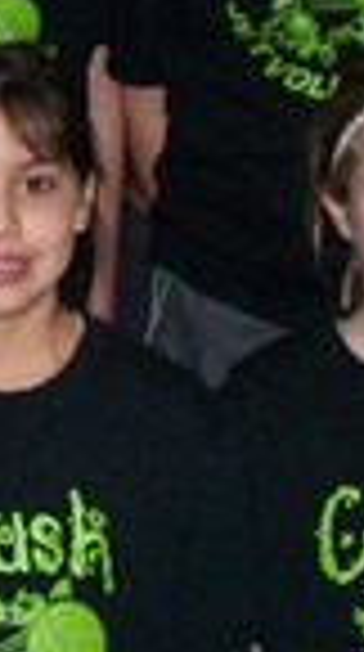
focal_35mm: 165
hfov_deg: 7.3
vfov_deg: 13.0
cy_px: 128
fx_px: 2846
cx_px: -65
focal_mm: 9.4
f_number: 3.4
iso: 200
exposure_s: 1/84.5
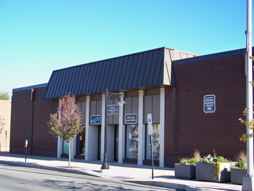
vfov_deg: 25.7
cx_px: 127
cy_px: 96
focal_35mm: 57
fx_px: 418
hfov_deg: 33.8
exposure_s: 1/250
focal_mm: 11.7
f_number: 3.2
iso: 64
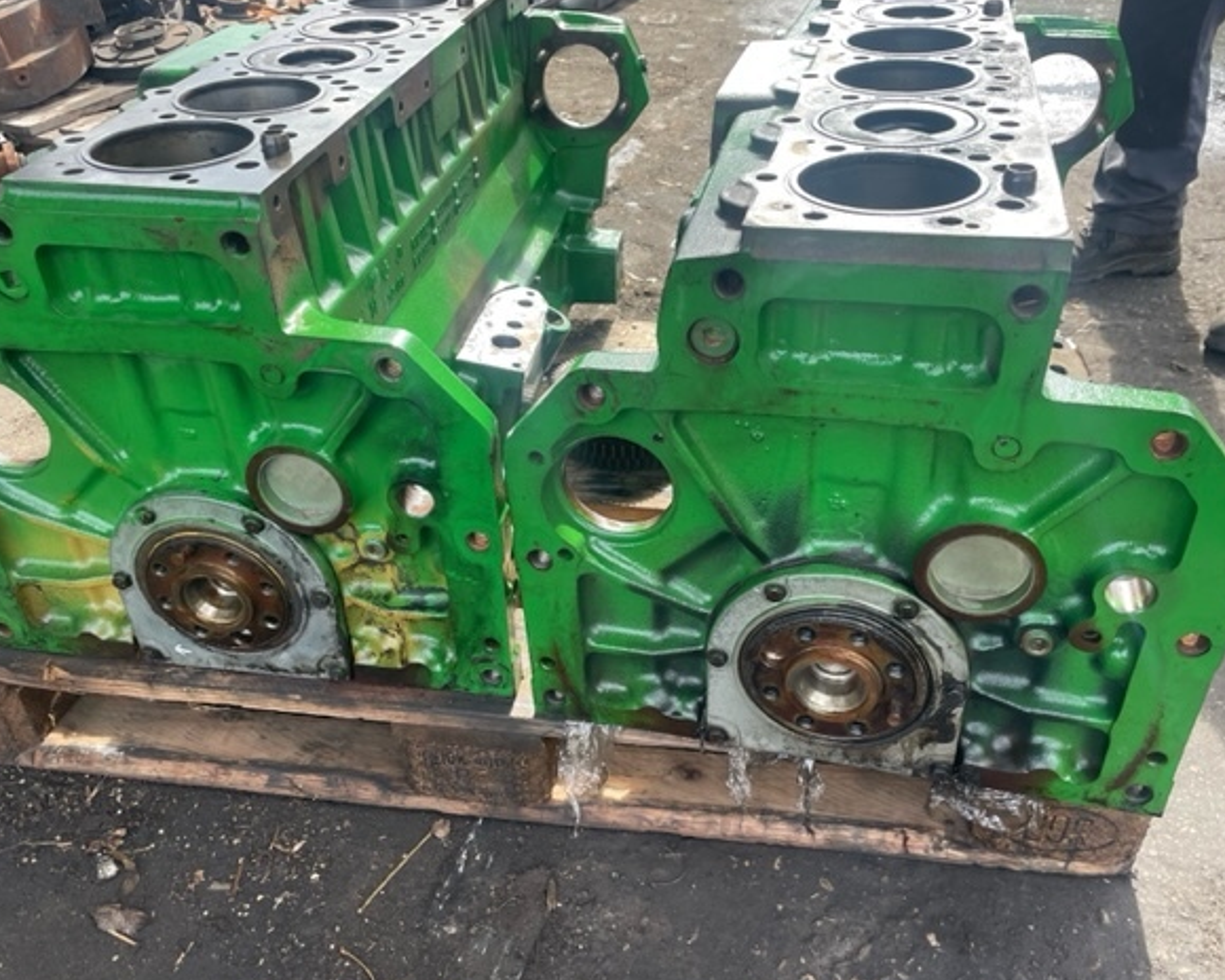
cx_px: 608
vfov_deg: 51.5
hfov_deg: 62.2
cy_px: 501
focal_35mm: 28
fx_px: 1015
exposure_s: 1/231
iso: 32
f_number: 1.6
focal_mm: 4.2
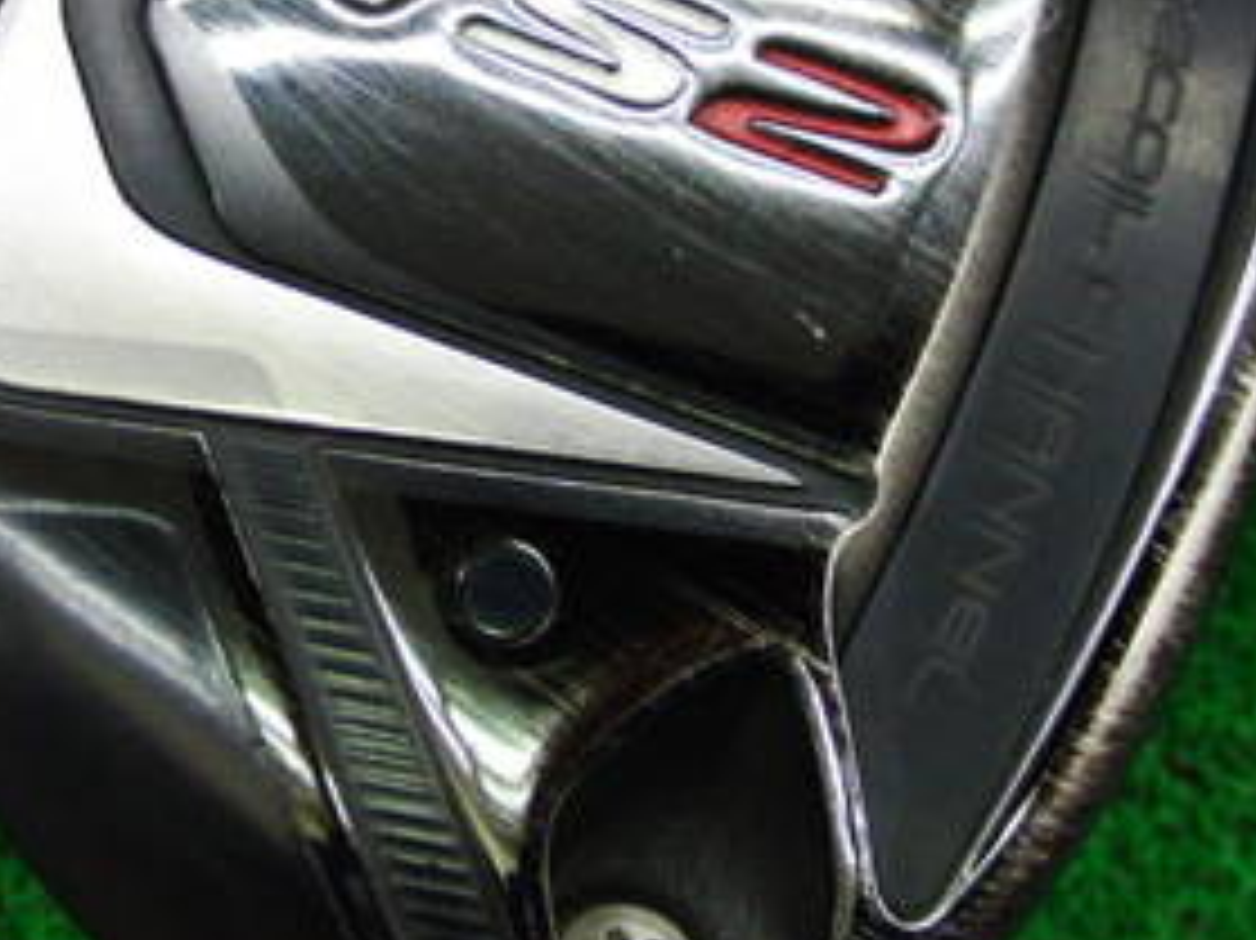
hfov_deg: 23.0
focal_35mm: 85
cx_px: 549
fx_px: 3083
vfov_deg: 17.2
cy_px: 175
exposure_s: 1/60
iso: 400
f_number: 3.6
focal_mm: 6.42
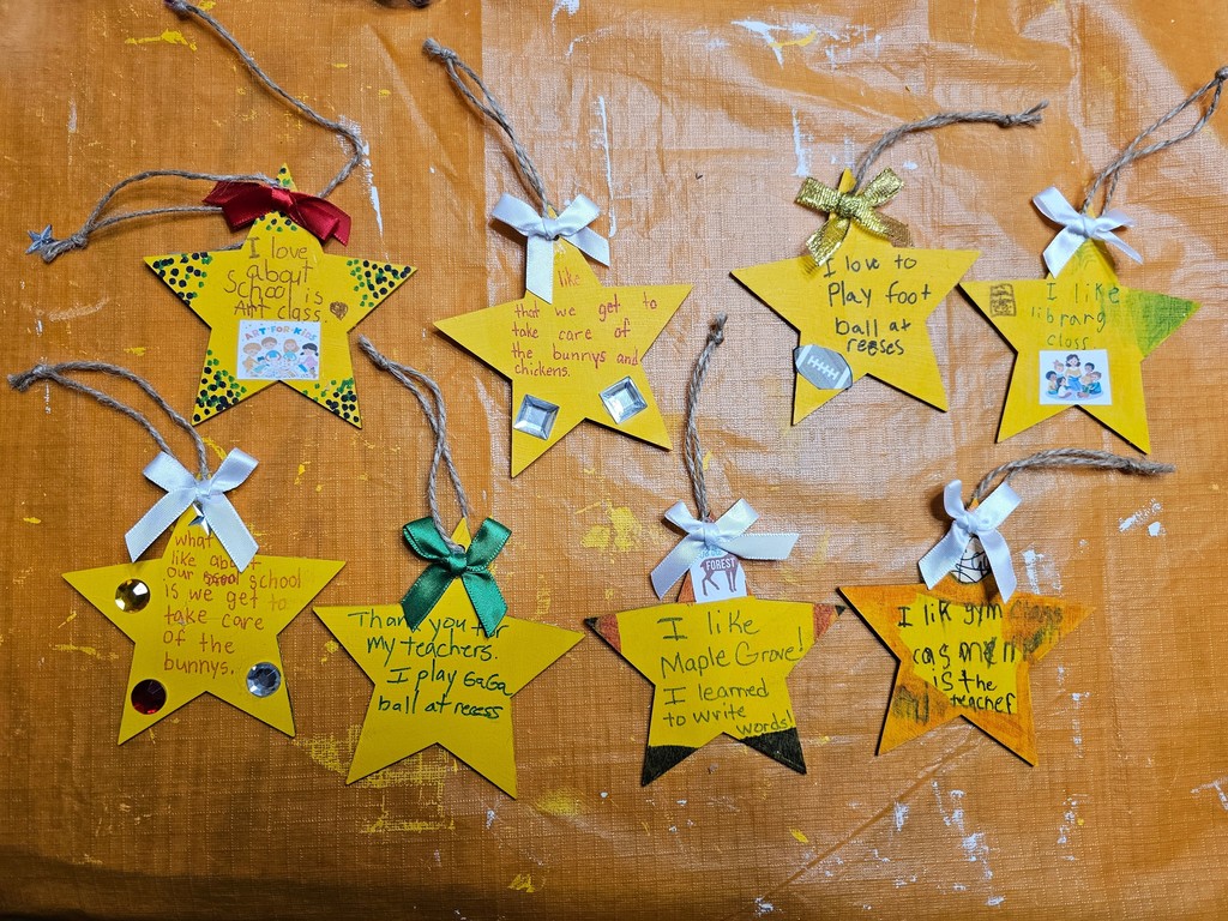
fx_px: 816
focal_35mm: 23
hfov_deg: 73.9
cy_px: 460
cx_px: 614
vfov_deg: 58.9
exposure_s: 1/120
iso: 200
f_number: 1.7
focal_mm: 6.3
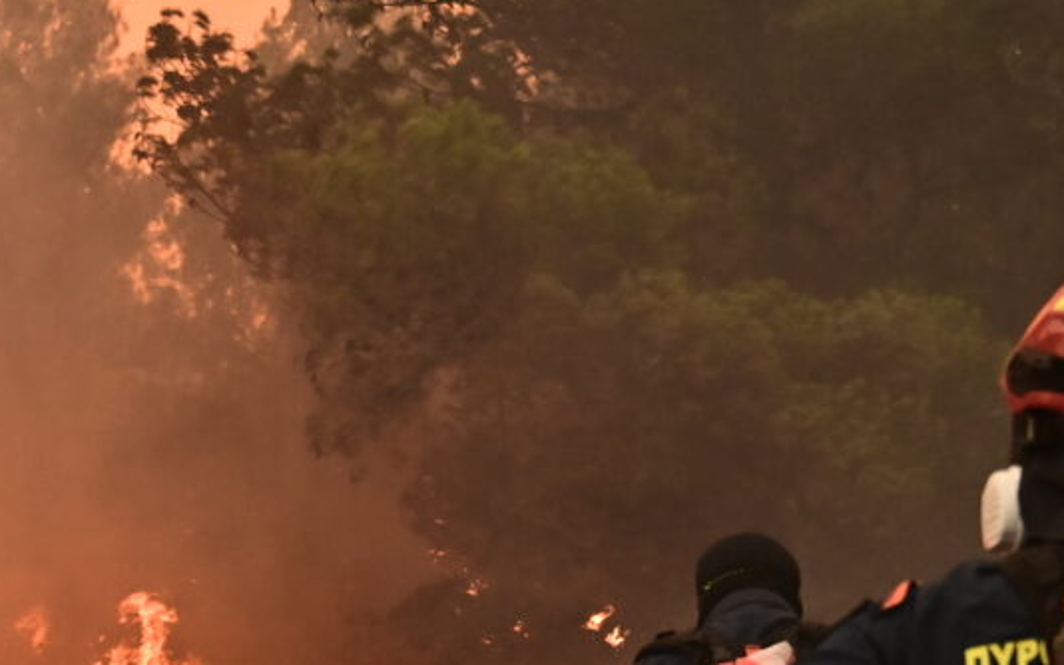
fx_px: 3451
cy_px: 659
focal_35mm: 119
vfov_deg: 10.9
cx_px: 275
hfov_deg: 17.4
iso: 1000
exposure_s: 1/500
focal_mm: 35
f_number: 4
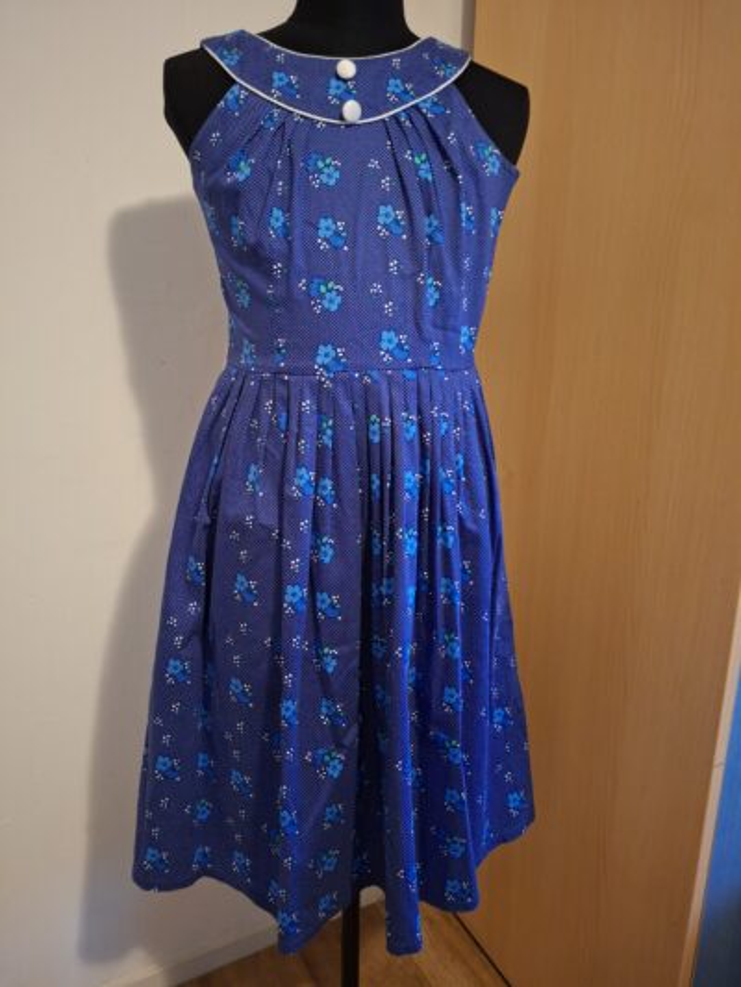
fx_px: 656
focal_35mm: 23
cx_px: 370
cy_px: 494
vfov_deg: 73.9
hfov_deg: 58.9
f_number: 1.8
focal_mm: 5.54
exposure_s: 1/20
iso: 800
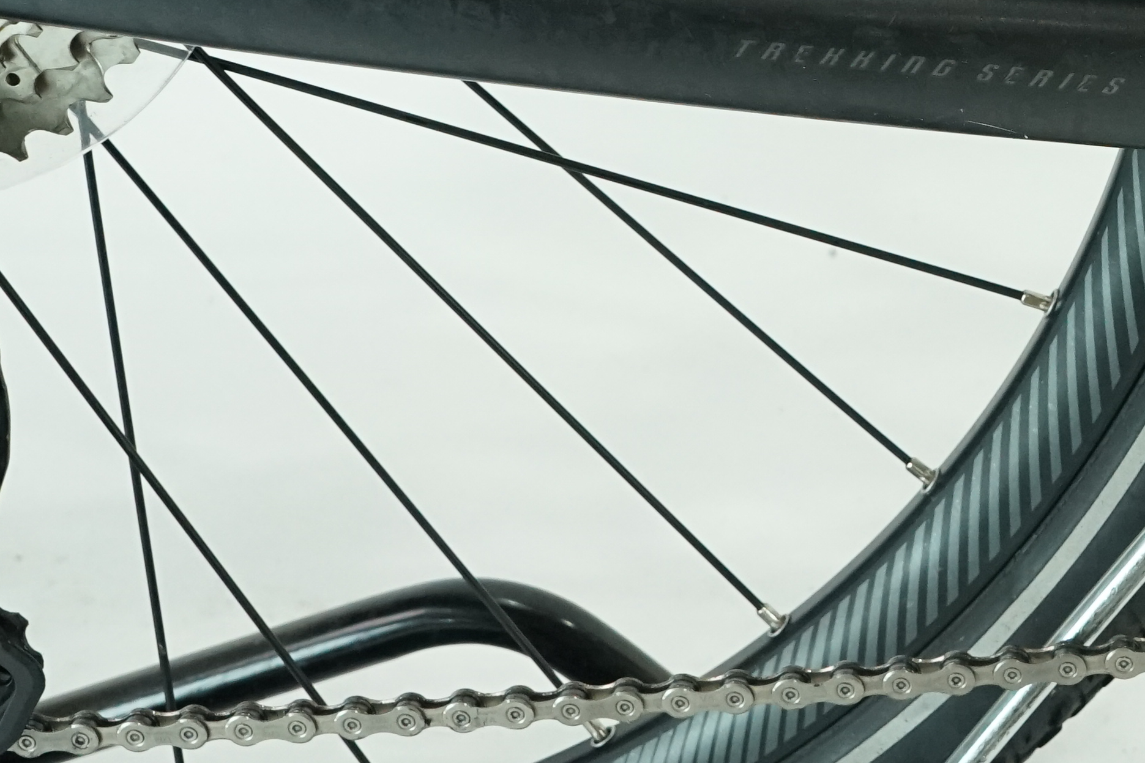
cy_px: -11
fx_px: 2957
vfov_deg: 14.5
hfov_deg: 21.0
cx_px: 1193
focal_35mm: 93
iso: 2500
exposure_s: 1/200
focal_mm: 29
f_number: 7.1
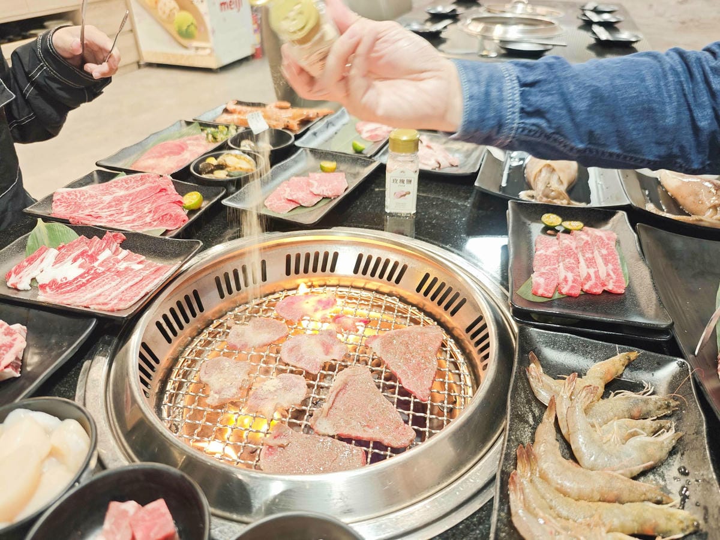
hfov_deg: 73.9
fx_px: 478
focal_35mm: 23
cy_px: 270
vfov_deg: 58.9
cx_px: 360
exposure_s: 1/60
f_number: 1.63
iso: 320
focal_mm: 8.72
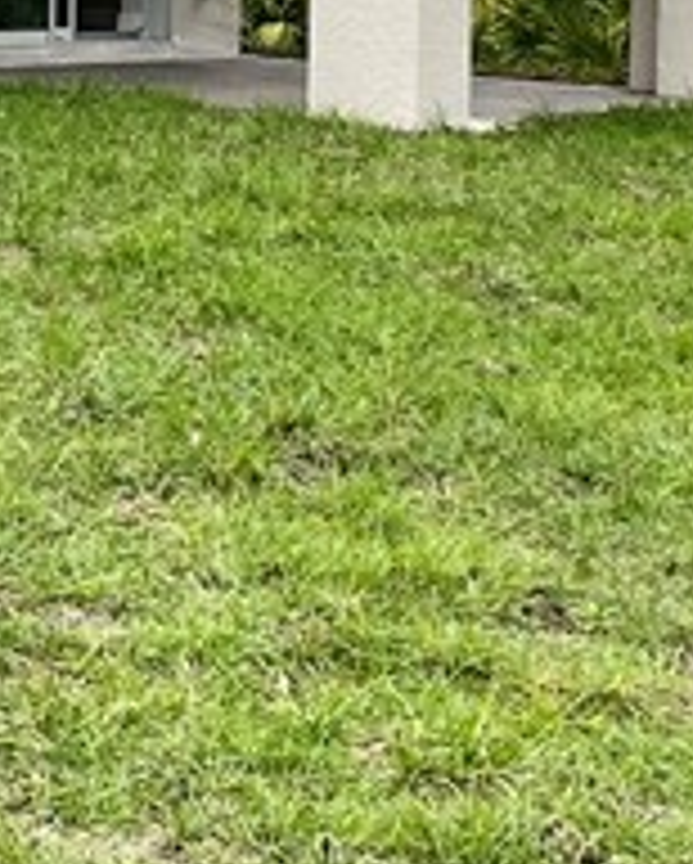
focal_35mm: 135
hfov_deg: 11.1
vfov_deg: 13.9
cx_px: -315
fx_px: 3456
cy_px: -117
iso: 50
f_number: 1.6
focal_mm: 5.1
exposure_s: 1/1294
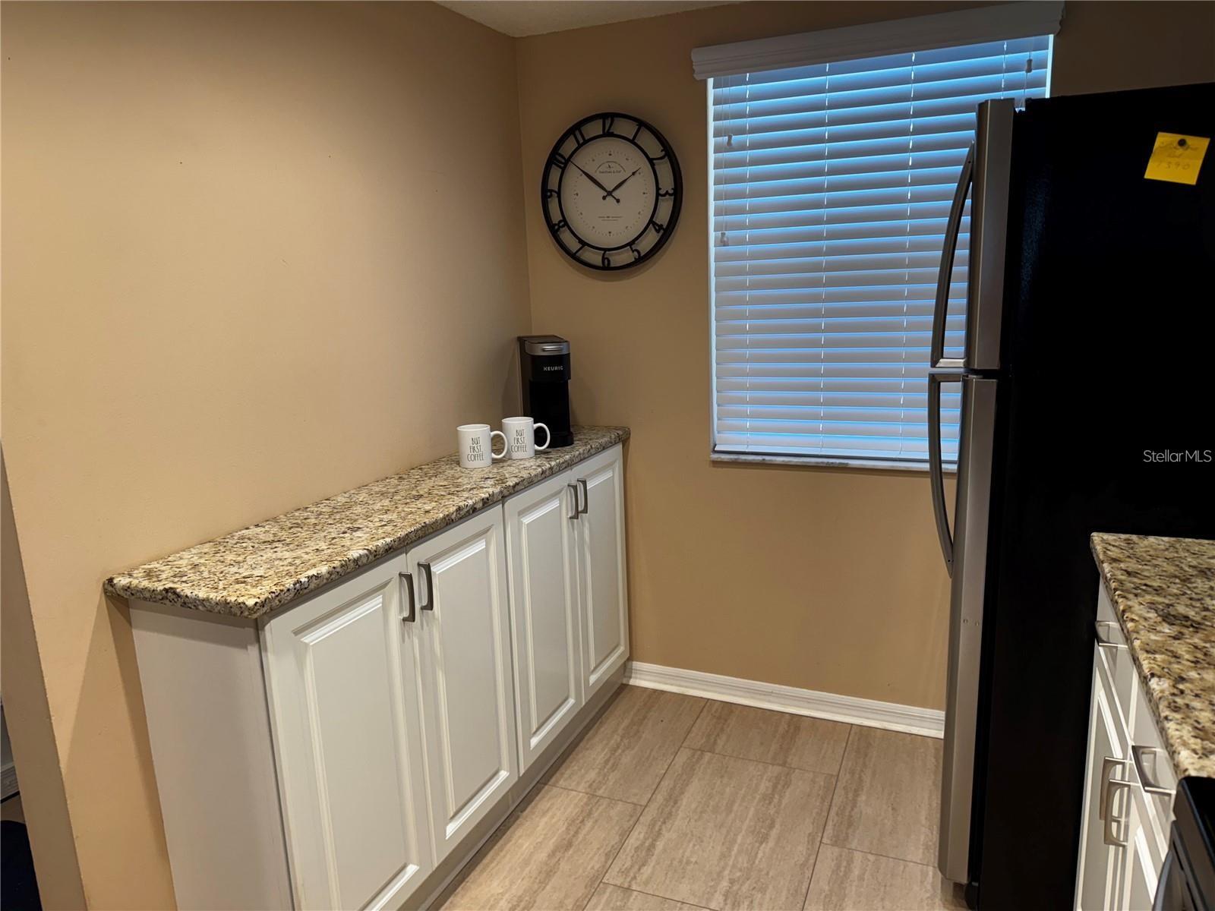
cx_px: 608
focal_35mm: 24
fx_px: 842
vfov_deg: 56.8
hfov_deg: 71.6
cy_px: 456
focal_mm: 6.76
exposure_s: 1/120
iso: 100
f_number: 1.78
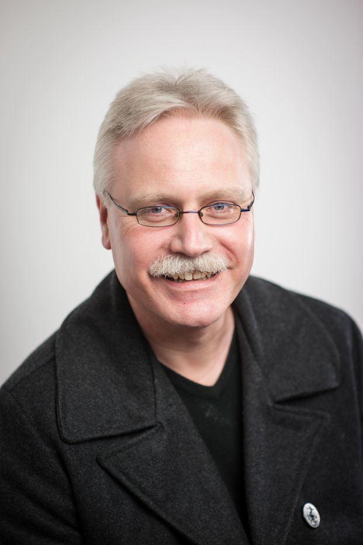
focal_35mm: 85
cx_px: 182
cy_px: 272
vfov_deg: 23.9
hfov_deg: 16.1
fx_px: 1287
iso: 200
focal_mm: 85
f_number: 2
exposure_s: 1/200
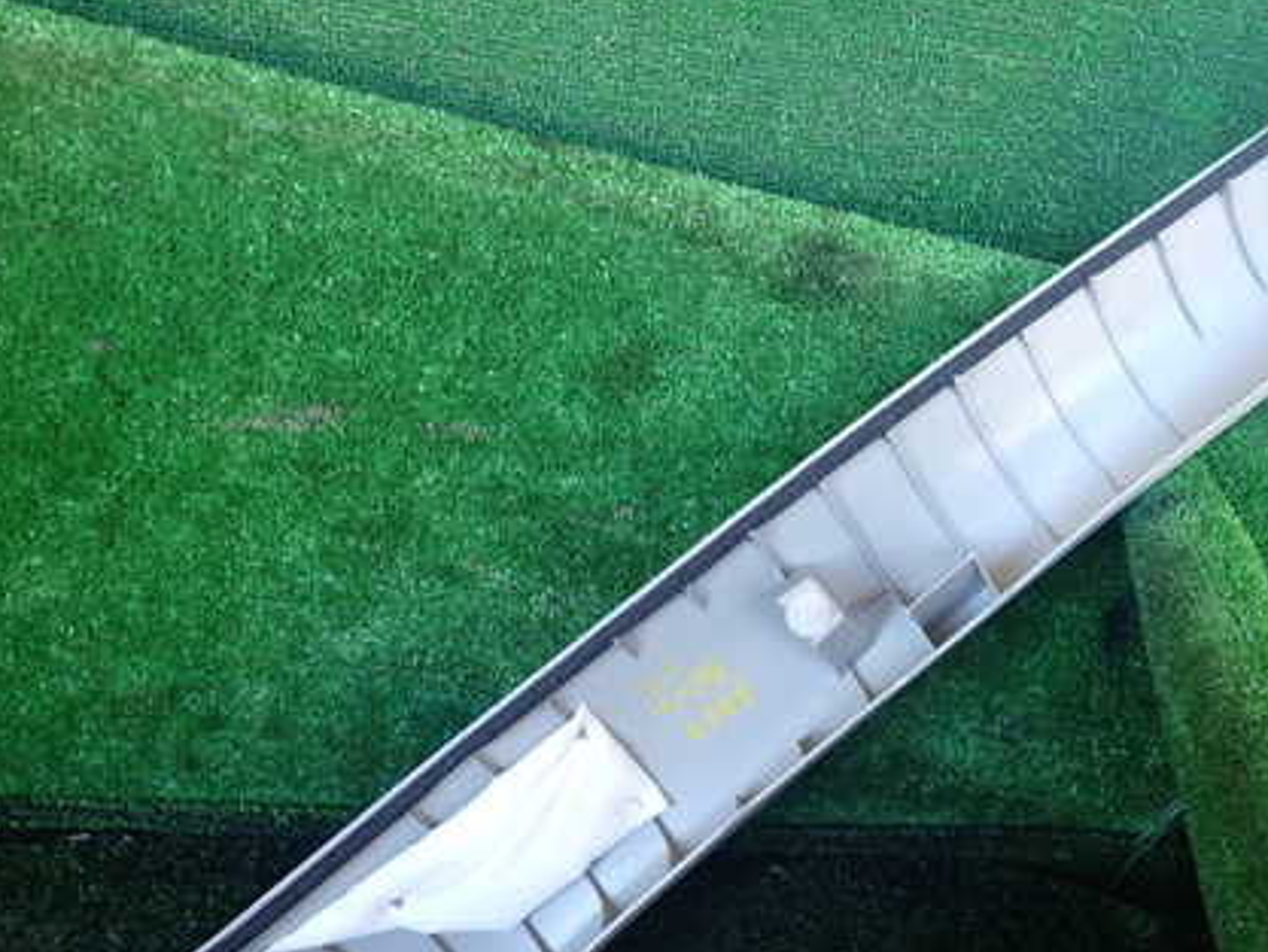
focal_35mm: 36
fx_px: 1319
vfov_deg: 39.6
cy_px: 523
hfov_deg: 50.4
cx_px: 845
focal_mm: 4.5
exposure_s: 1/50
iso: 200
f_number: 2
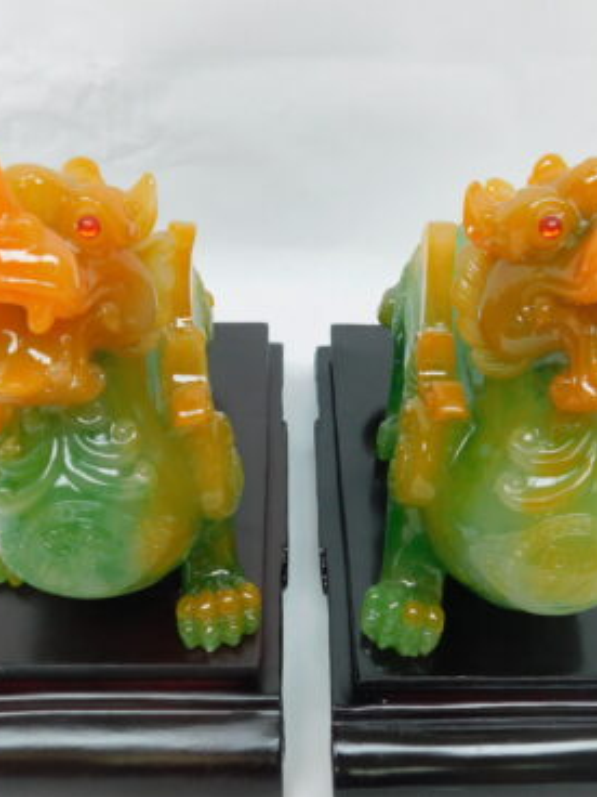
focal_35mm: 25
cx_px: 292
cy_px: 427
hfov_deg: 54.9
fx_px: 575
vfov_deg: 69.3
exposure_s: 1/30
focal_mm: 4
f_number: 3
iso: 200
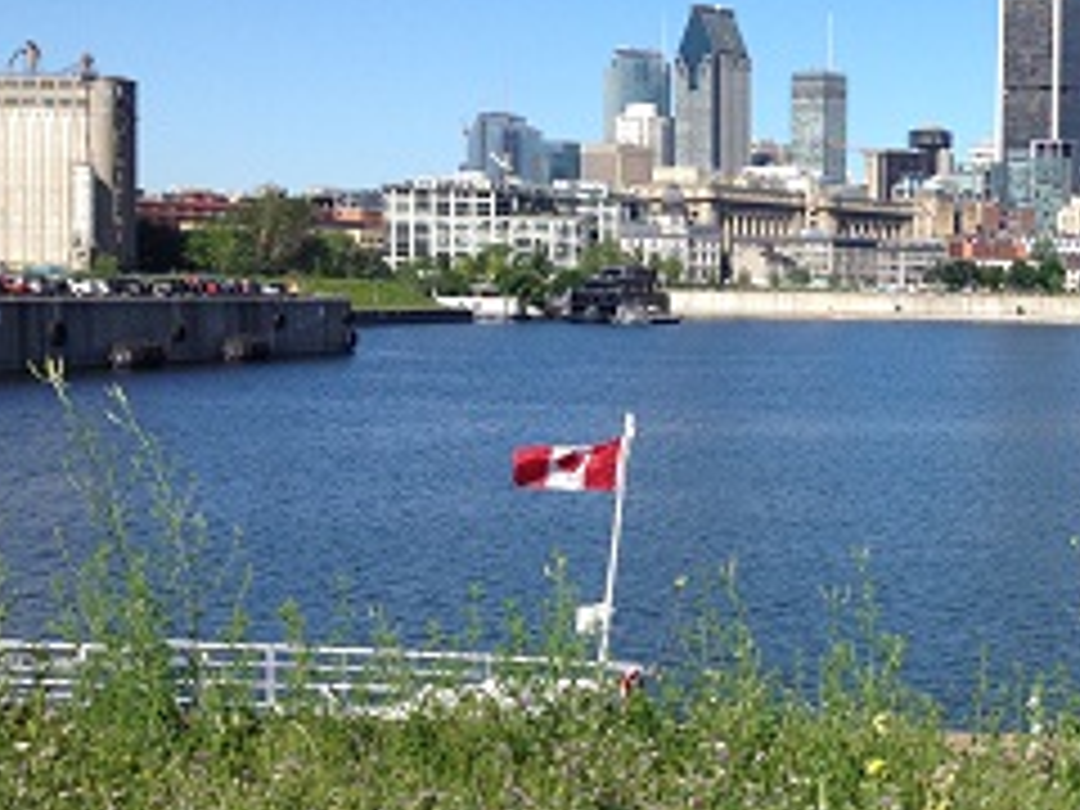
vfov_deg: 20.2
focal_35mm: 73
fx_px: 2278
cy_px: 380
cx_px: 1080
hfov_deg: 25.4
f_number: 2.4
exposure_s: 1/1727
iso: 50
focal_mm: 4.28
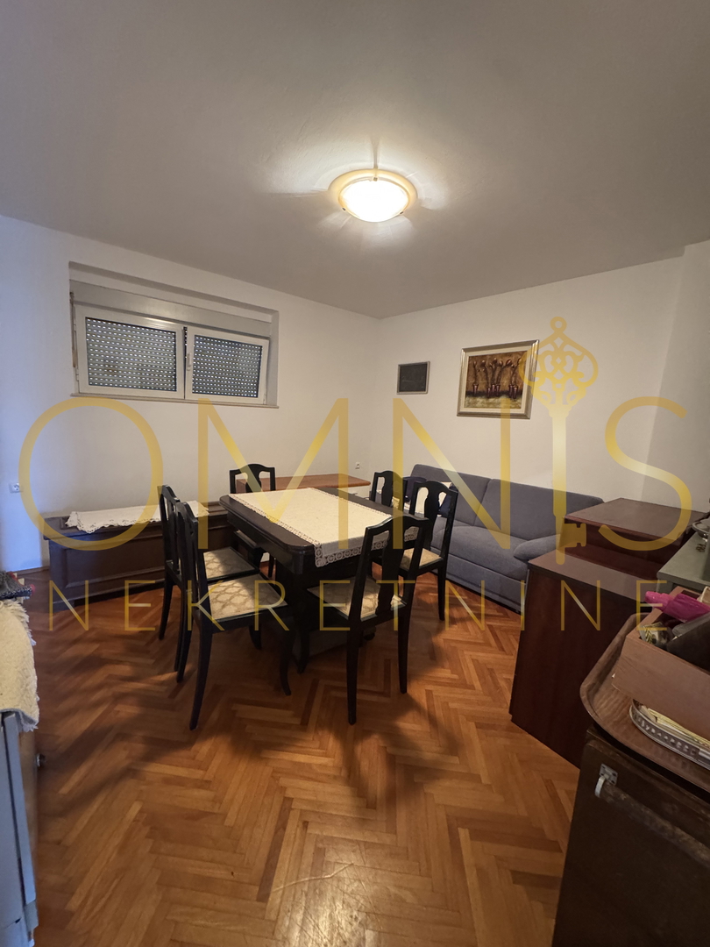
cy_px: 474
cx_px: 355
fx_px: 383
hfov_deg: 85.7
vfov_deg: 102.1
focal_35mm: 14
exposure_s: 1/50
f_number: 2.2
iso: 1000
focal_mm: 2.22
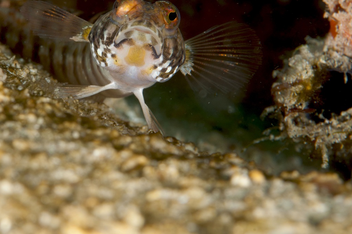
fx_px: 2273
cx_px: 108
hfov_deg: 8.8
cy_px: 62
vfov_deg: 5.9
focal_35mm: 233
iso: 100
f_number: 16
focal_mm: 105
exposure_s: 1/200
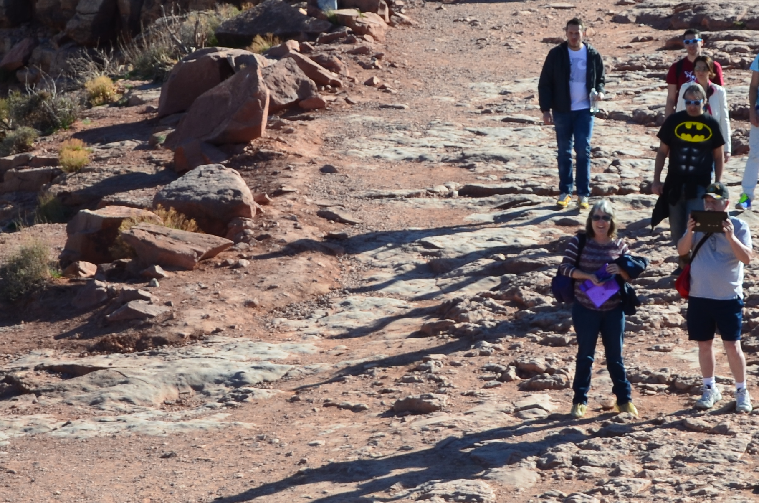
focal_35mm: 187
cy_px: 242
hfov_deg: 11.0
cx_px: 577
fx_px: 3934
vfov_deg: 7.3
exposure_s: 1/125
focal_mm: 46
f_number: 11
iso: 125
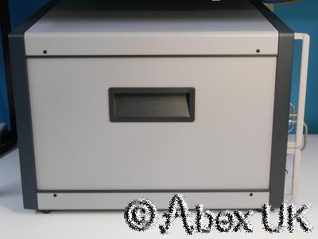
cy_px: 120
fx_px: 588
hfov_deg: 30.3
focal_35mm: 64
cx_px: 159
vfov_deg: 22.9
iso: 800
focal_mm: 32
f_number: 14
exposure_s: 1/4
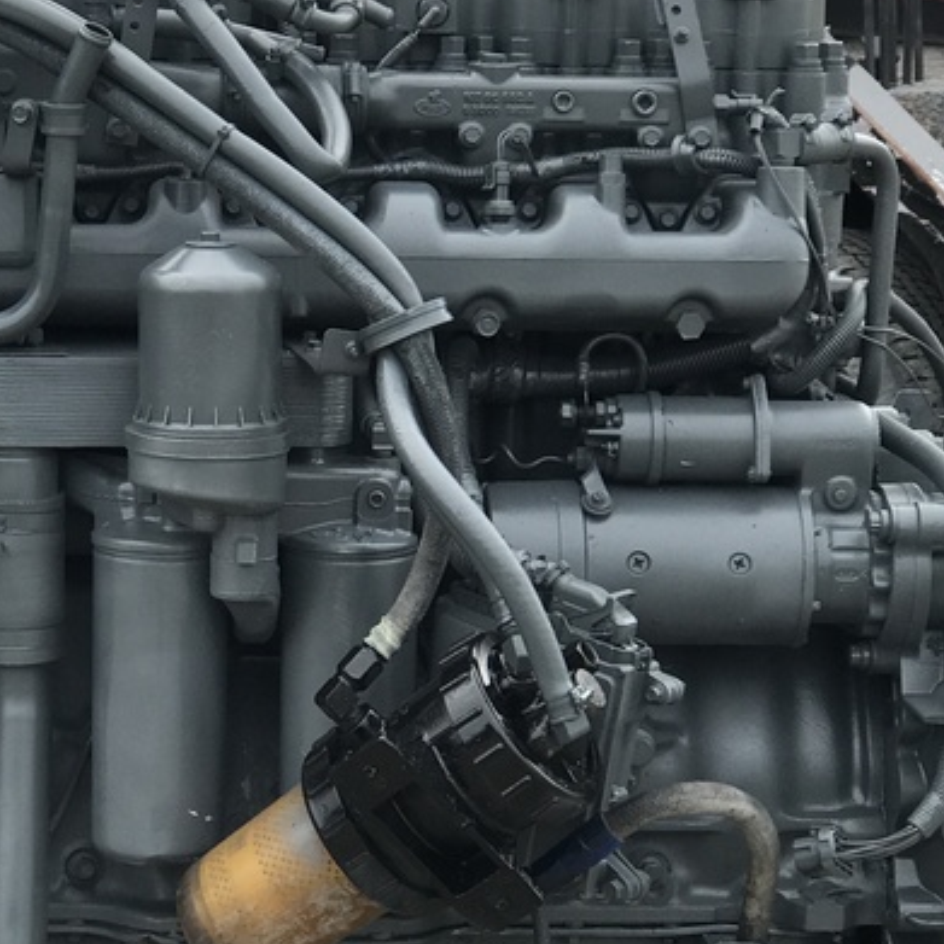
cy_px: 579
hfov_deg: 13.2
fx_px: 4073
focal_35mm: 132
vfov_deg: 13.2
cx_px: 215
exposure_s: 1/212
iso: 20
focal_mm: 6.6
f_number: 2.8
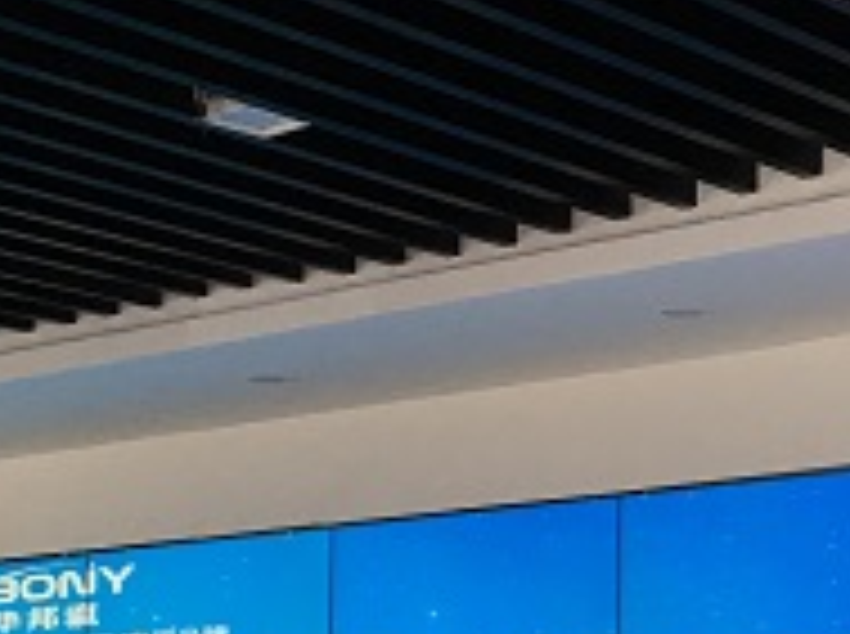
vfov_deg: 14.1
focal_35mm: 100
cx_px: 1277
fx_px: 2451
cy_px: 852
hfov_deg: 17.6
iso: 25
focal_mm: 4.15
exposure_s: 1/33
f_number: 2.2
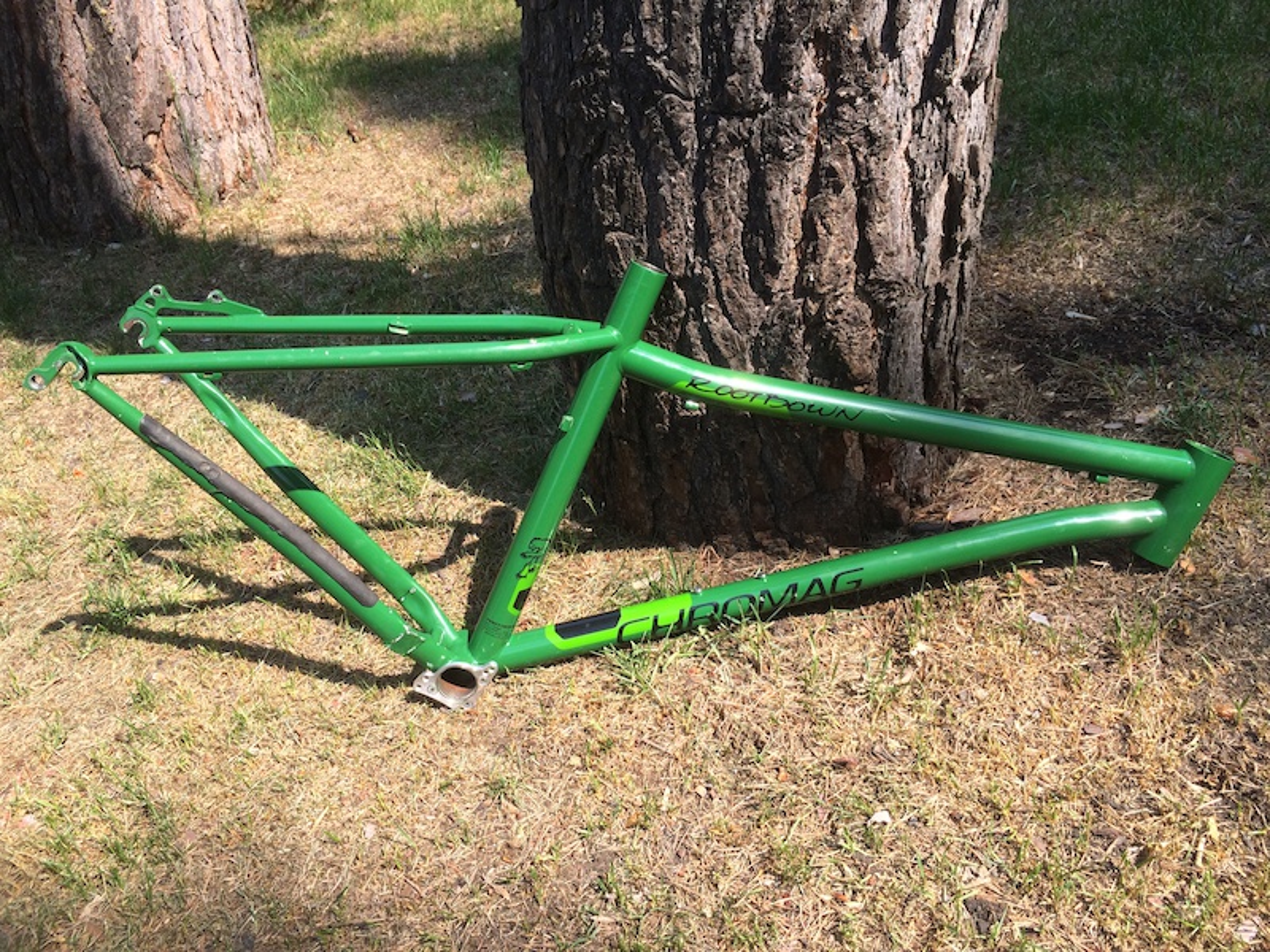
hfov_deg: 61.7
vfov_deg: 48.2
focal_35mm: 29
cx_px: 635
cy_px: 476
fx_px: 1064
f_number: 2.2
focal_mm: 4.15
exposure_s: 1/684
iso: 32
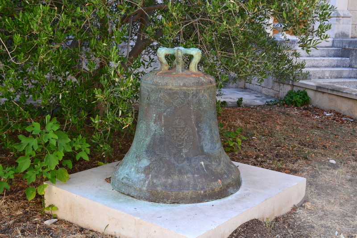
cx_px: 178
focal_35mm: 45
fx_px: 446
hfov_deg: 43.6
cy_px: 119
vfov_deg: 29.9
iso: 400
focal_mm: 30
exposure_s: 1/100
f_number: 9
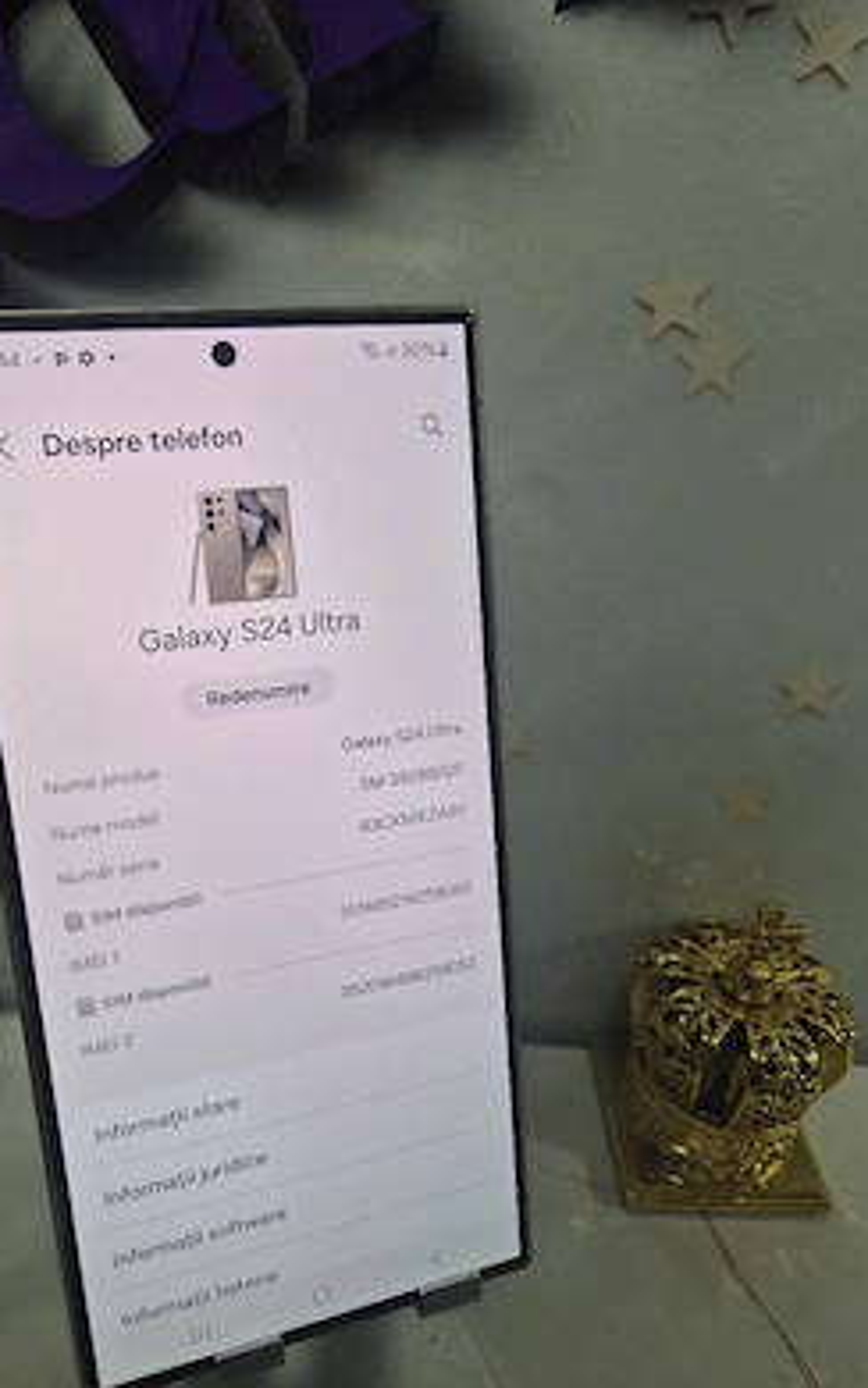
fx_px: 946
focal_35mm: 25
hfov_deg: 49.2
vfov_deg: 72.5
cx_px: 391
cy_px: 708
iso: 125
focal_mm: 5.4
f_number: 1.8
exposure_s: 1/60.2
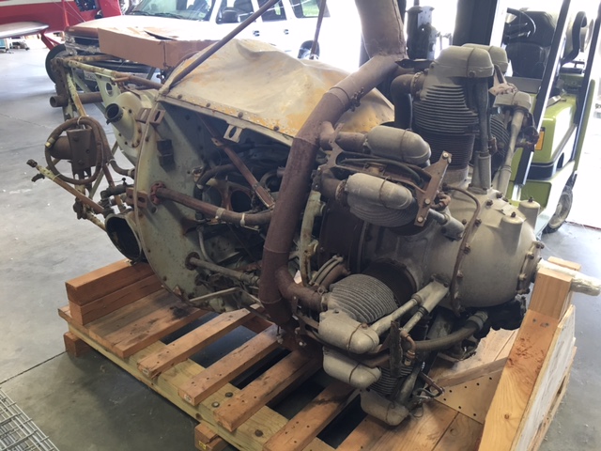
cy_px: 226
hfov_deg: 61.7
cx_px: 300
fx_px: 503
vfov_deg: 48.2
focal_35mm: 29
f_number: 2.2
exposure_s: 1/30
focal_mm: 4.15
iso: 100
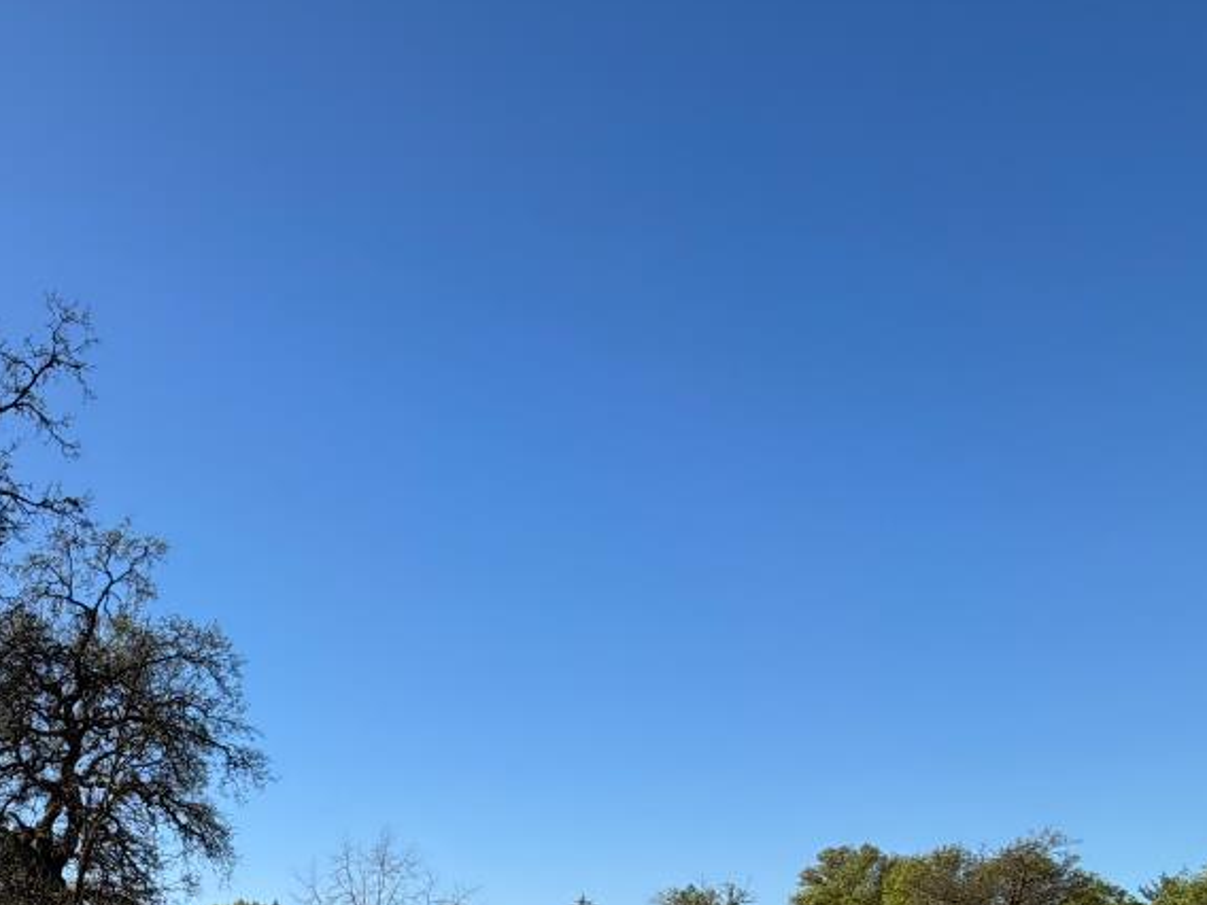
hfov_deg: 40.7
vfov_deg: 35.9
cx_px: -110
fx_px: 1290
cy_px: 842
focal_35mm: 37
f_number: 2.2
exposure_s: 1/770
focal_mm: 2.22
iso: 25
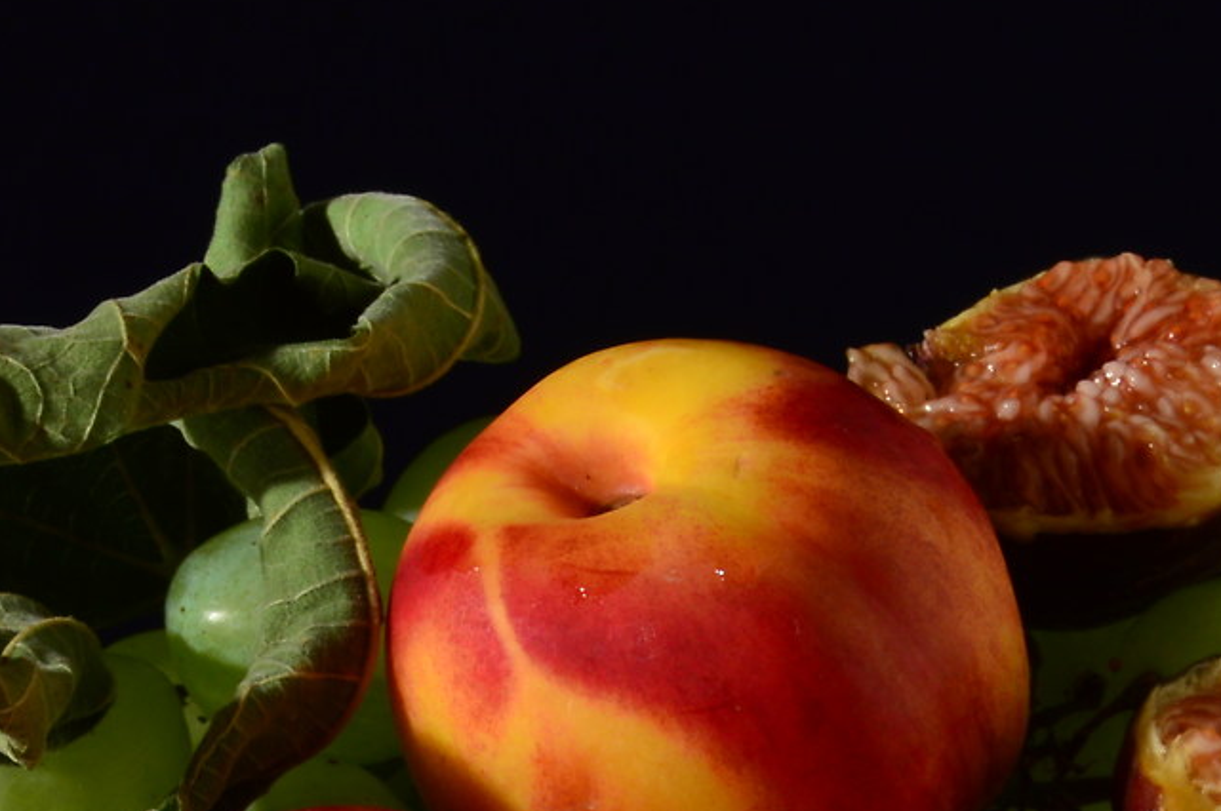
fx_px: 10465
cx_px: 545
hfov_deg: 6.7
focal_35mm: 309
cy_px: 1124
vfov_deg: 4.4
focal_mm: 55
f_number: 18
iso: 100
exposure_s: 1/1.3
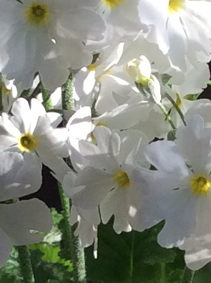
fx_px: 1711
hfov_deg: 7.0
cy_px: 193
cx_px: 168
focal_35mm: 210
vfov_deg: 9.4
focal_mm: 3.3
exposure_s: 1/510
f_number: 2.4
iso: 32
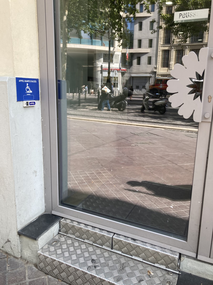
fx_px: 230
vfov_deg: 63.4
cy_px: 142
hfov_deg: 49.7
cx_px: 106
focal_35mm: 28
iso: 20
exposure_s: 1/262
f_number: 1.8
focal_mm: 3.99
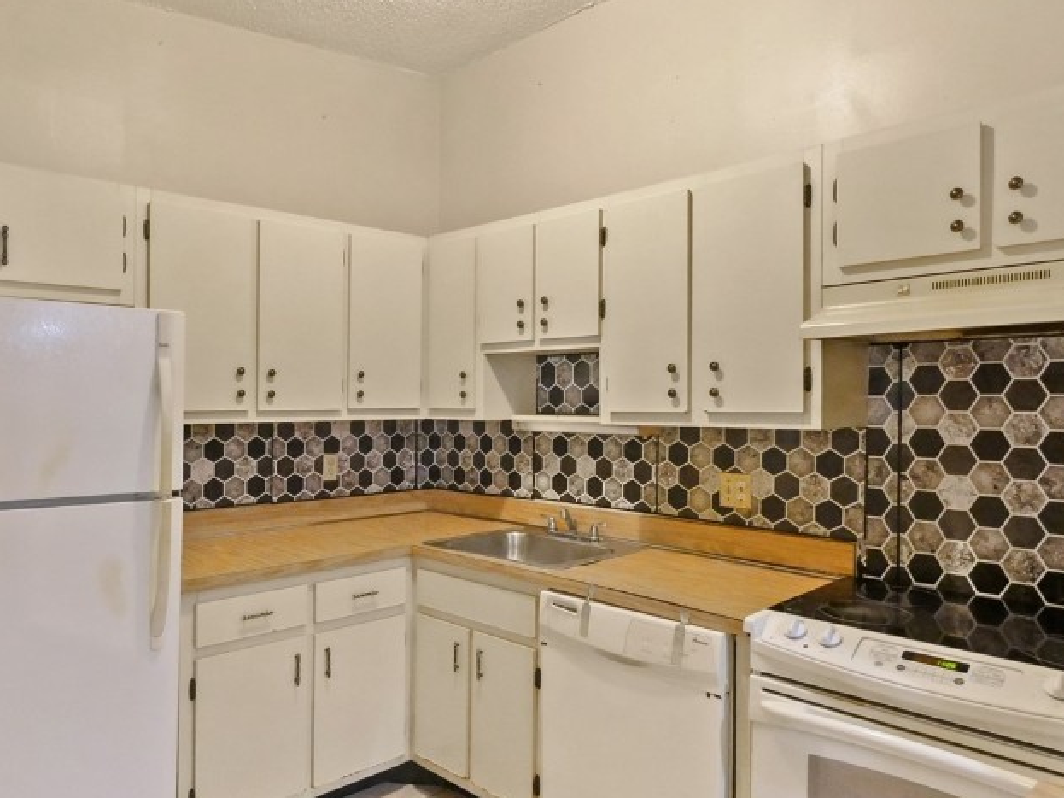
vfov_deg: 58.7
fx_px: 707
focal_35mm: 23
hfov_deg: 73.6
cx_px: 461
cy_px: 444
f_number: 4
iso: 3200
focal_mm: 7
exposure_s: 1/20
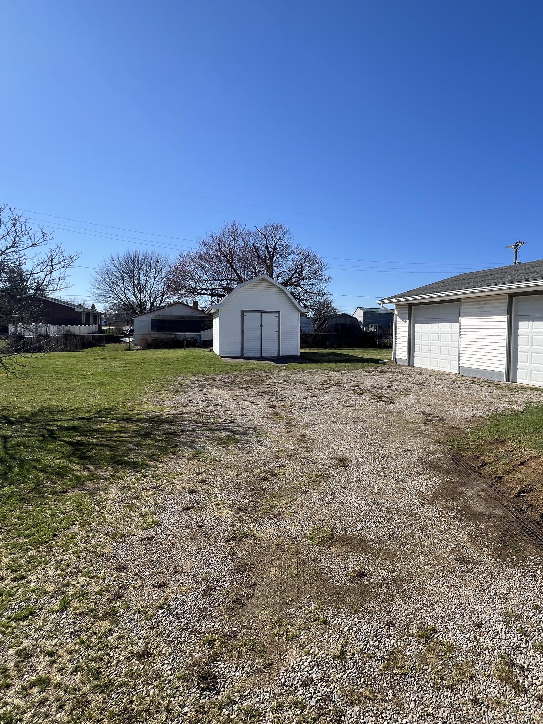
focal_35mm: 18
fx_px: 377
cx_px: 369
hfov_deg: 69.2
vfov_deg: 87.7
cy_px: 353
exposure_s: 1/2096
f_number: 1.8
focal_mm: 1.57
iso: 32
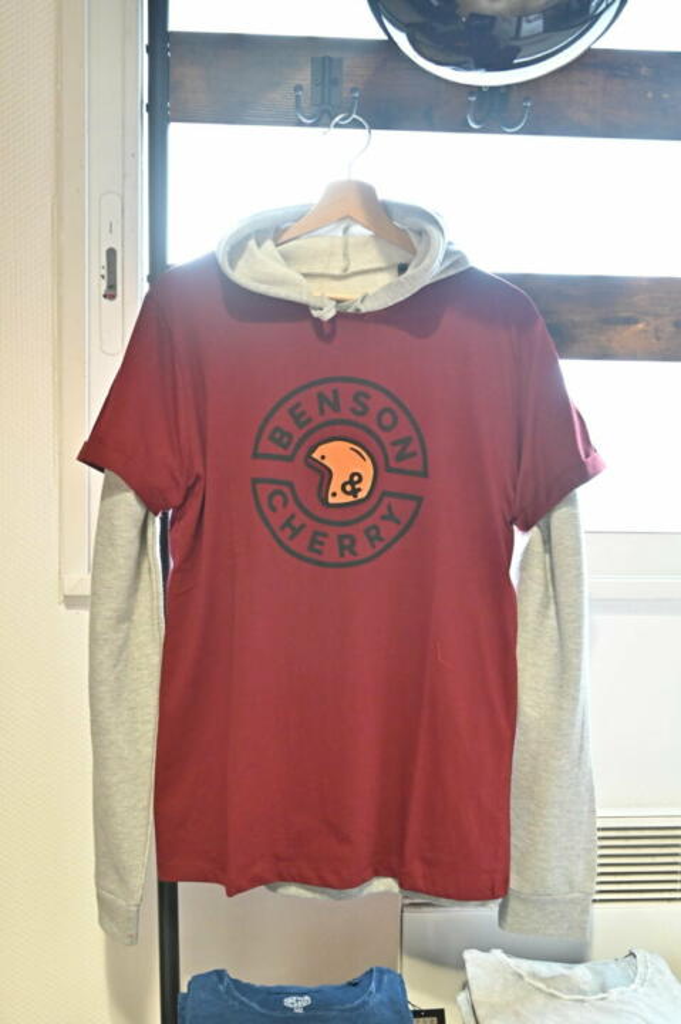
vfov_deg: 58.0
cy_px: 512
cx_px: 340
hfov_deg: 40.5
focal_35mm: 32
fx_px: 923
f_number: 4
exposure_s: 1/80
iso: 4500
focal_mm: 32.5
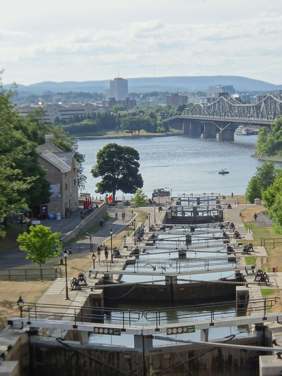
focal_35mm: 97
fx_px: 1054
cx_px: 183
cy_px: 228
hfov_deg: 15.2
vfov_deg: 20.2
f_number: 5
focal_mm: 12.42
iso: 80
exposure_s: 1/320
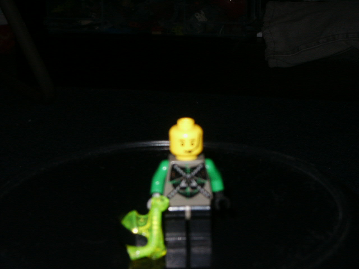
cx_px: 180
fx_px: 902
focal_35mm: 87
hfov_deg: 22.5
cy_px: 134
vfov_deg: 17.0
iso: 200
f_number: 8
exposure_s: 1/90
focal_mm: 17.31
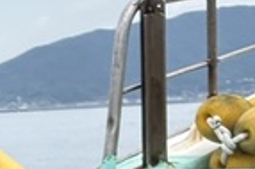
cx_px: -109
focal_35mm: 323
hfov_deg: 6.3
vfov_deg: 4.1
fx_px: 2285
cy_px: 523
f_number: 1.6
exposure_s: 1/1027
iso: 32
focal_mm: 5.96
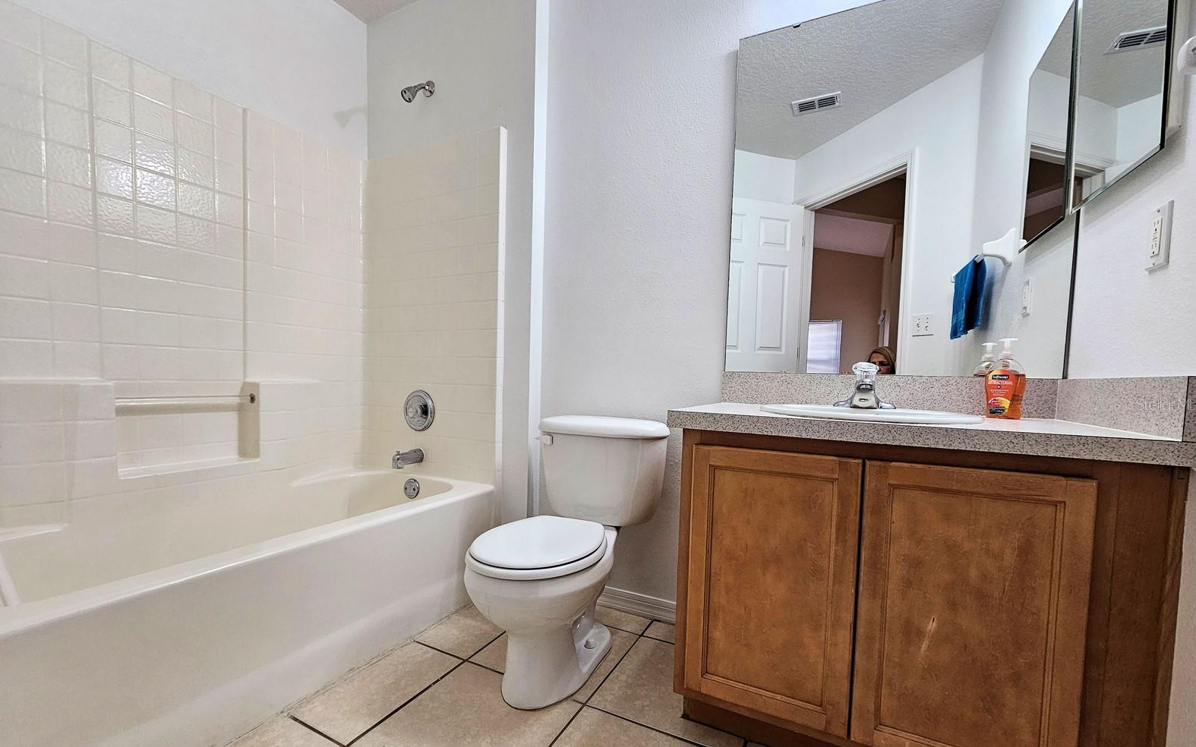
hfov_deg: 105.3
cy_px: 404
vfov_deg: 78.5
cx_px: 600
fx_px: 456
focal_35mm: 14
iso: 125
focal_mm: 2.2
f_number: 2.2
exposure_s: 1/100
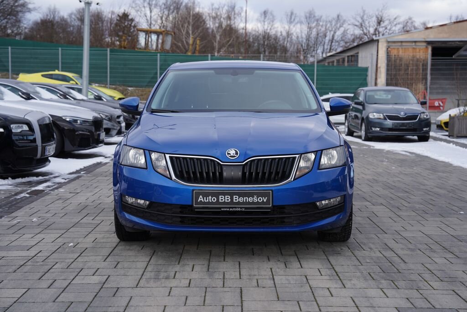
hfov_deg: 33.4
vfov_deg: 22.6
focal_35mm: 60
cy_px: 156
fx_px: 778
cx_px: 234
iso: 100
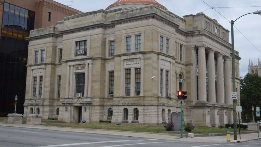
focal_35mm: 45
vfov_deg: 26.5
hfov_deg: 45.5
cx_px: 131
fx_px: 311
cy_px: 61
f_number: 4
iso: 560
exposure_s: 1/60
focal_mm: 28
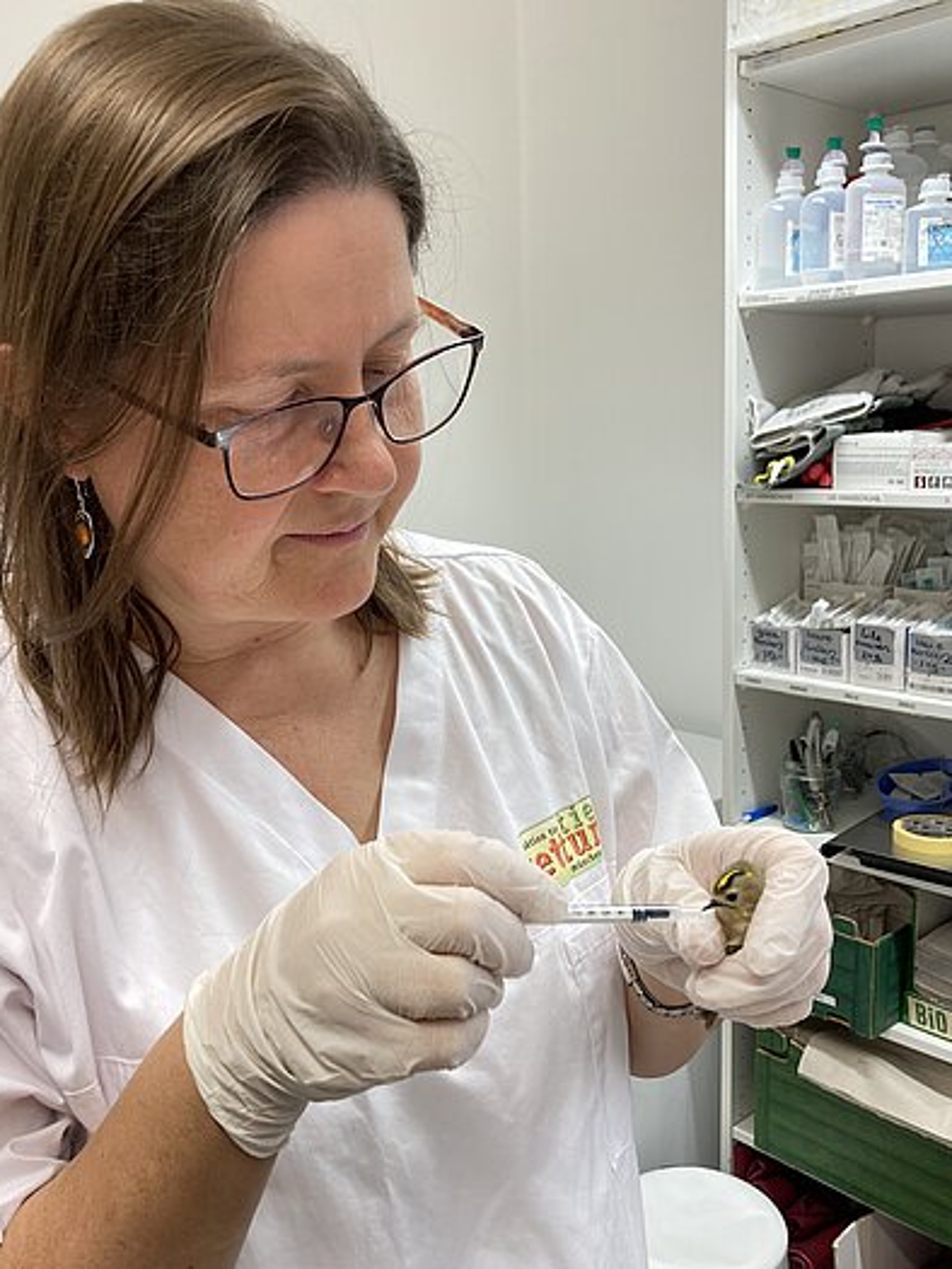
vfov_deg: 56.8
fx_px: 1173
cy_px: 667
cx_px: 493
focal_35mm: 32
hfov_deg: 44.2
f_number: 1.8
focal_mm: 3.99
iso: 50
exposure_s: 1/50
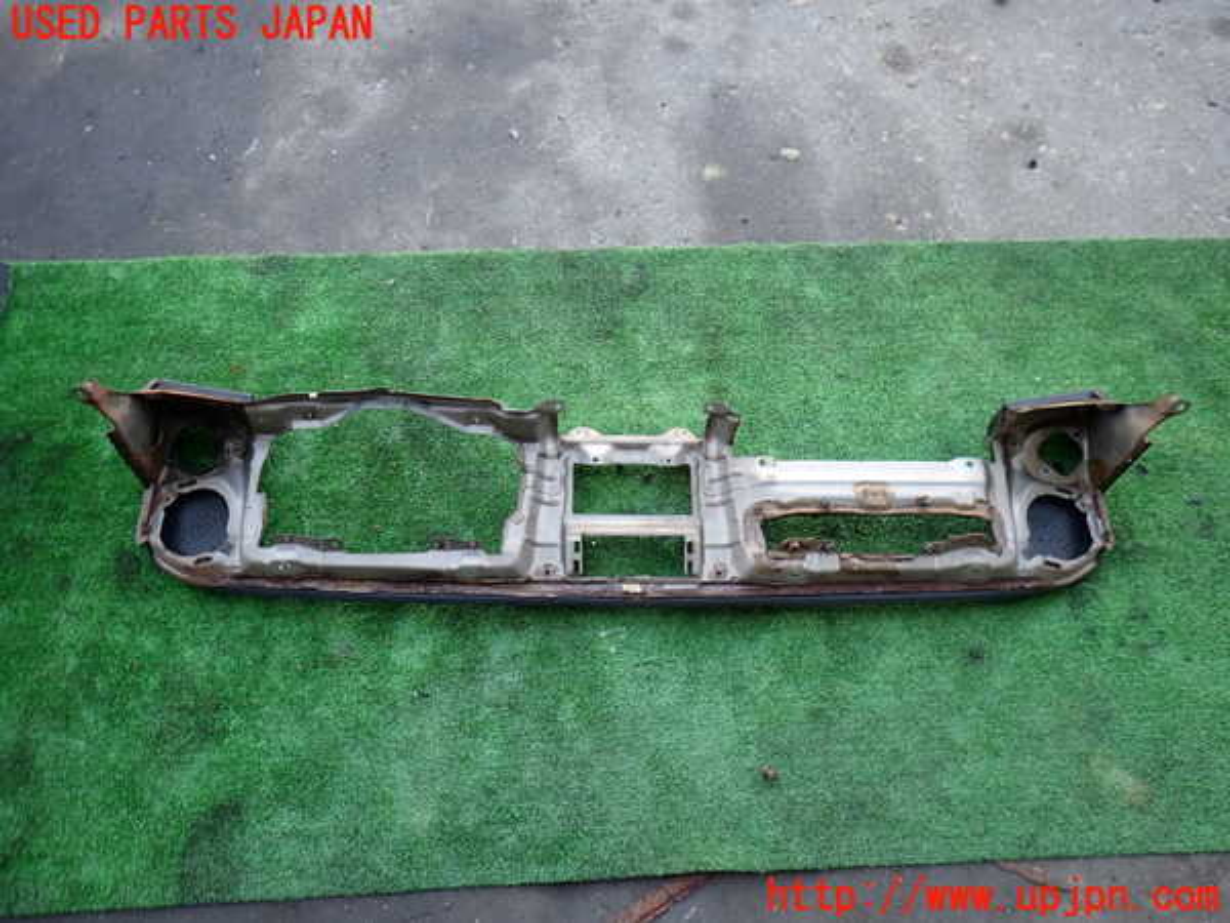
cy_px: 462
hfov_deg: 69.4
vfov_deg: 54.9
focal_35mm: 25
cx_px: 615
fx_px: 888
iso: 160
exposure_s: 1/125
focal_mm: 4.5
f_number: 2
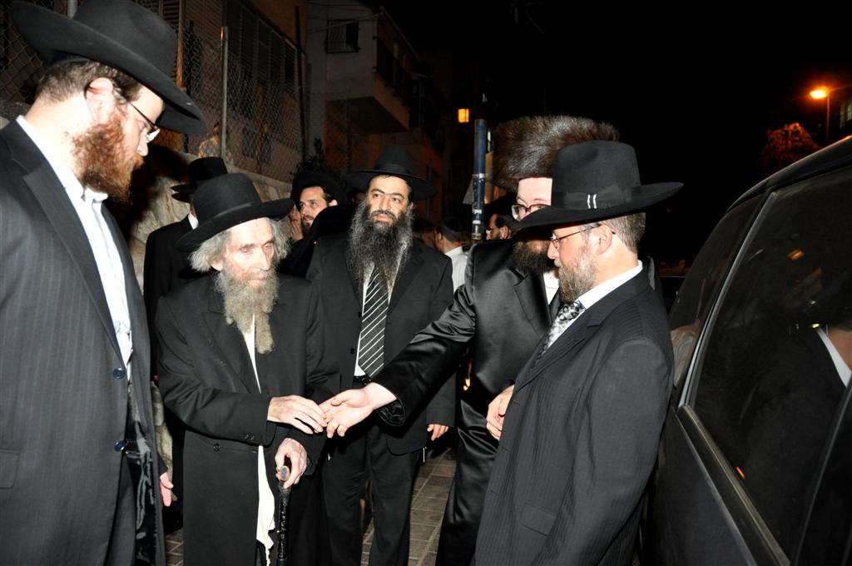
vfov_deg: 47.8
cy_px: 283
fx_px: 638
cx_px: 426
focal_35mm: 27
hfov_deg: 67.4
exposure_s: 1/60
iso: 800
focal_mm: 18
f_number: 4
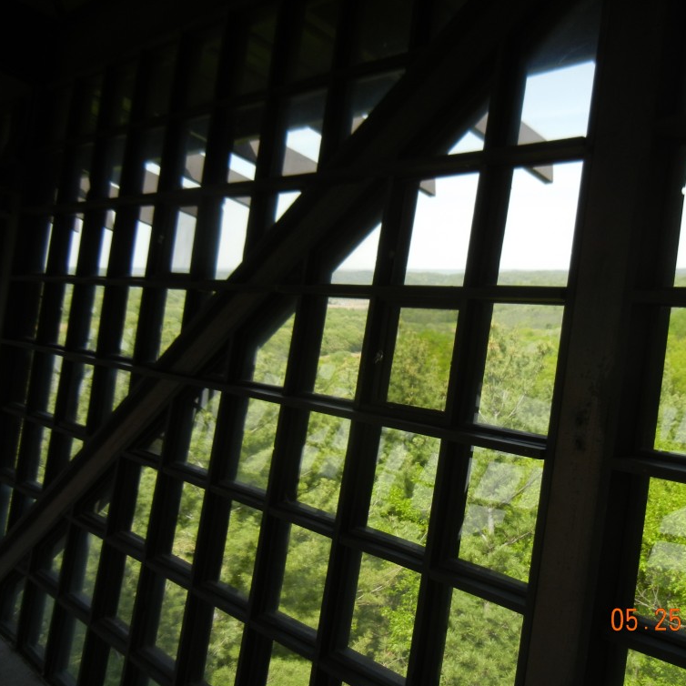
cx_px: 431
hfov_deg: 45.6
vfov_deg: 46.0
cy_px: 343
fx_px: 807
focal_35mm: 36
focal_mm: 5.4
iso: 160
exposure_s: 1/597
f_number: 3.5
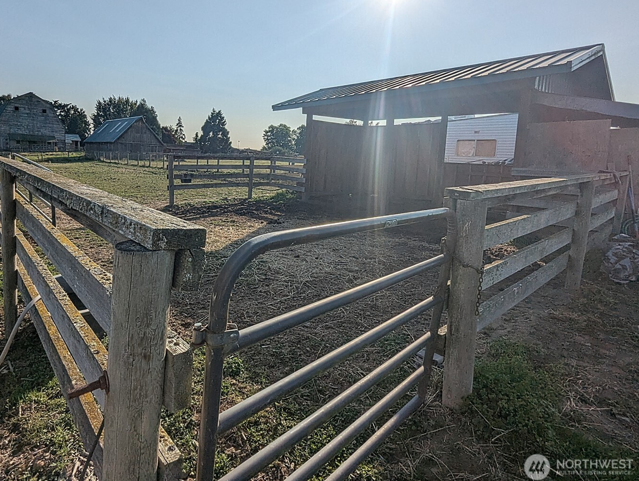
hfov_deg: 83.9
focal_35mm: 19
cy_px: 201
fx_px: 351
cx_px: 268
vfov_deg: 68.3
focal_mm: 2.35
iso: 48
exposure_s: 1/6757
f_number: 2.2
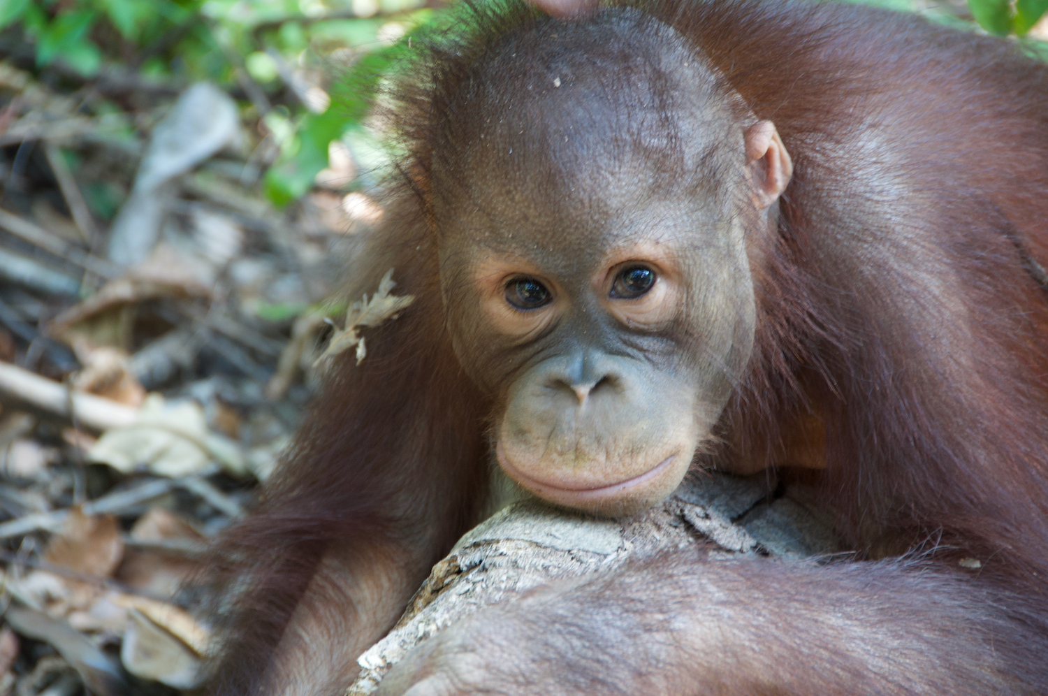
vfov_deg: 4.6
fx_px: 8722
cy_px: 348
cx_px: 524
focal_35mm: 300
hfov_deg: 6.9
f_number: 5.6
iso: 400
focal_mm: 200
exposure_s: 1/30
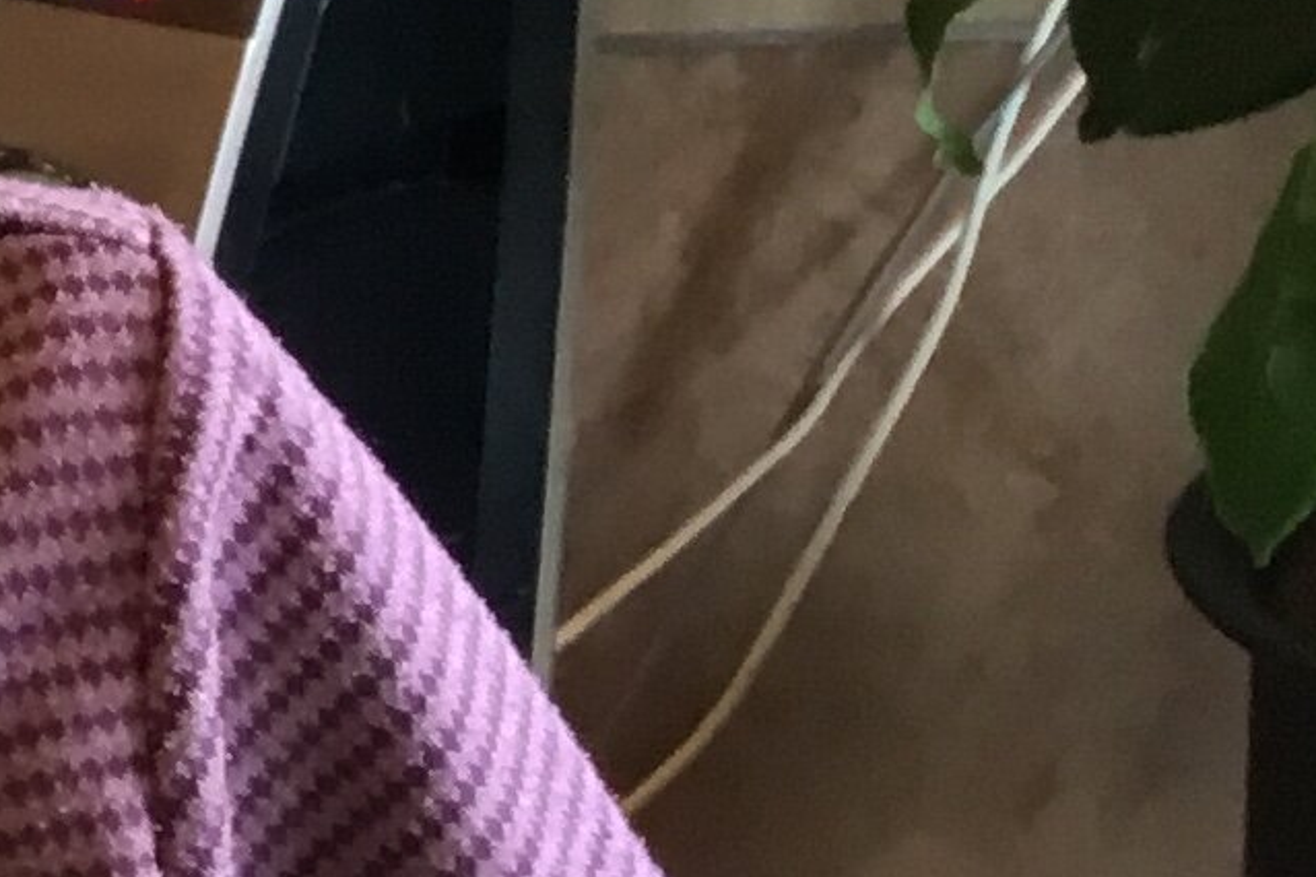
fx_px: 6030
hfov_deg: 10.4
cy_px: 547
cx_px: -2024
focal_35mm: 165
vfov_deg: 8.3
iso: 50
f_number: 2.4
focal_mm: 3.3
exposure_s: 1/30
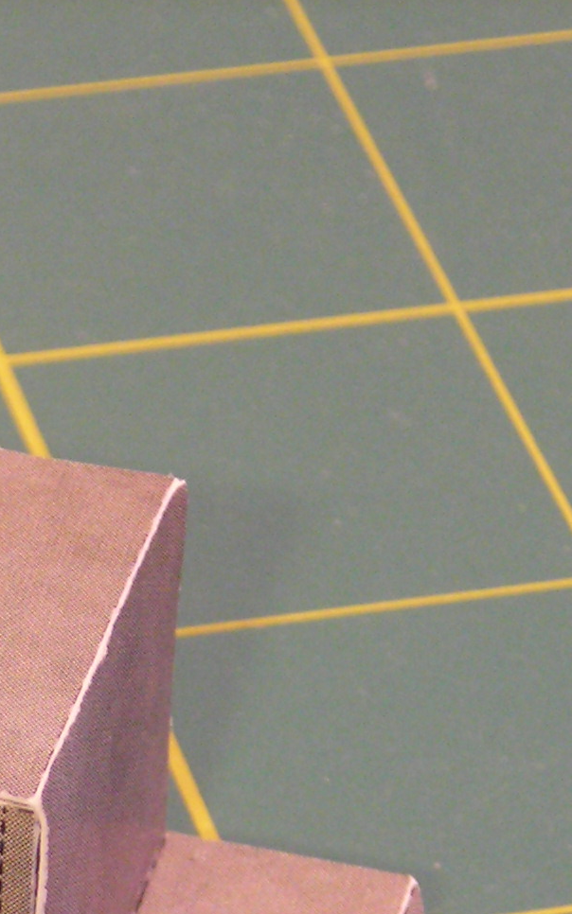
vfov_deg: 7.1
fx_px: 7306
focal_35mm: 293
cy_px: 916
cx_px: -155
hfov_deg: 4.5
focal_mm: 17
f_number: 4.9
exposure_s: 1
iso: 200
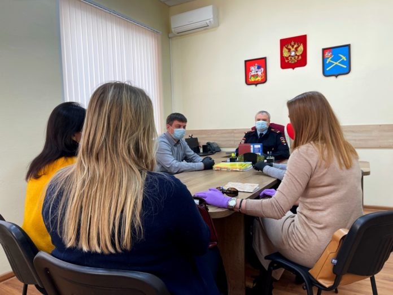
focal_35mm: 26
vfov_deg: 53.1
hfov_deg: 67.3
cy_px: 148
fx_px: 295
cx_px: 196
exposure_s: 1/121
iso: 100
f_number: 1.6
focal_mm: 5.1
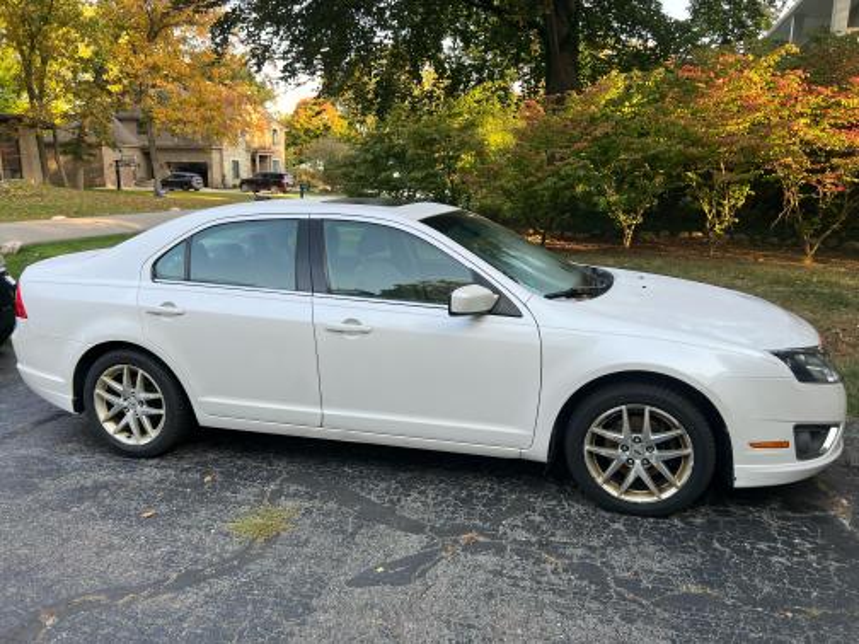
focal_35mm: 26
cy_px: 322
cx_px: 430
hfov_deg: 67.3
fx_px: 645
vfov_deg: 53.1
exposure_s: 1/271
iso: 40
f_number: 1.5
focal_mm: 5.7
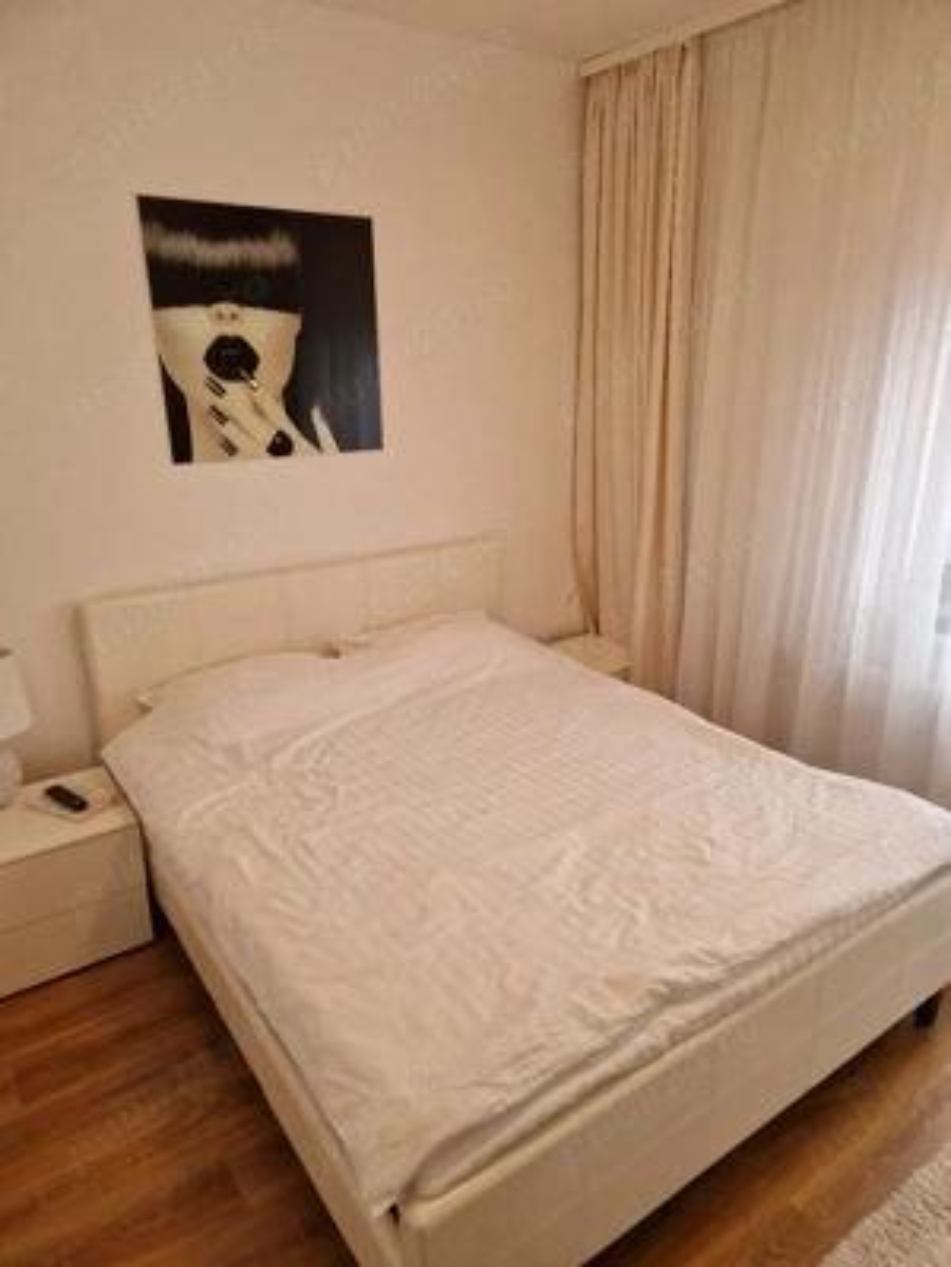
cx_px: 476
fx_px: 843
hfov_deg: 58.9
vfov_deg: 73.9
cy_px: 634
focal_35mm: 23
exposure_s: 1/100
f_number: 1.8
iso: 160
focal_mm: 5.4
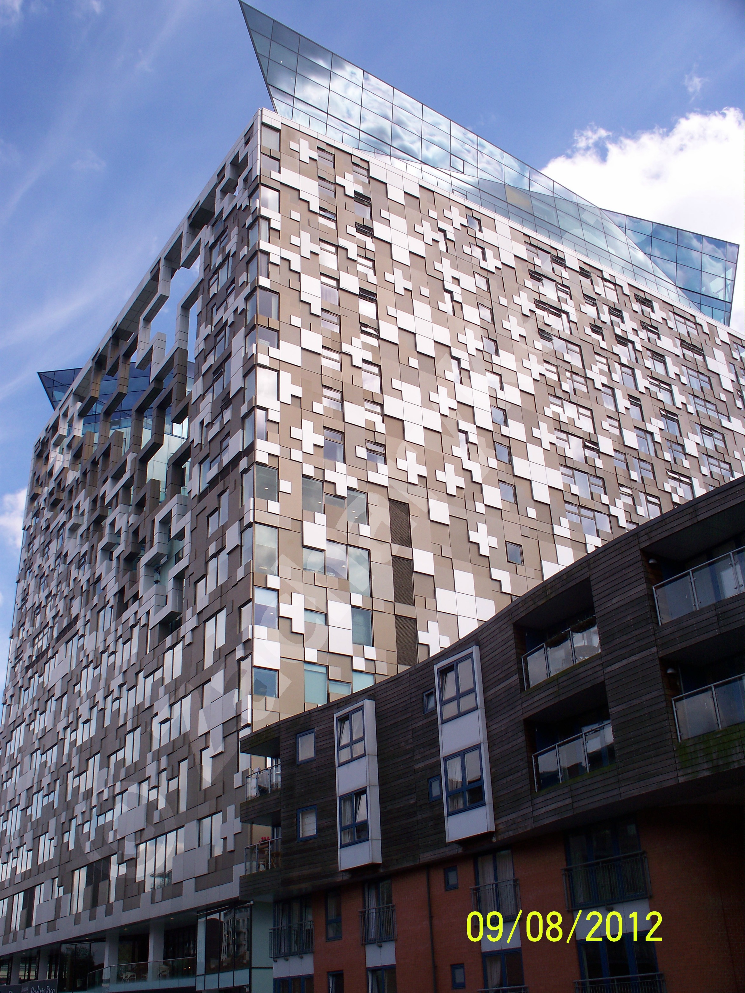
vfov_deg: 51.4
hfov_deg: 39.7
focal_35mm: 36
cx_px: 372
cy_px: 496
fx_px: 1033
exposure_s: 1/320
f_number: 5
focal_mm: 7.54
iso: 64
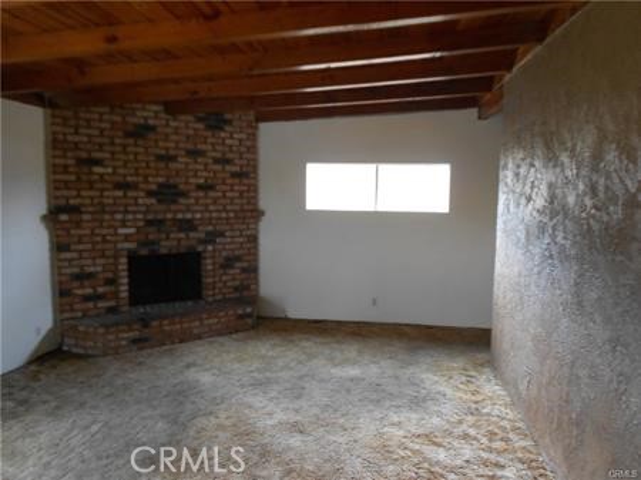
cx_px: 320
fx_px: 481
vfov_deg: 53.0
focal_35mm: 26
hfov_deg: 67.3
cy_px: 240
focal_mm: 4.6
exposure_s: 1/30
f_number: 3.2
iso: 200
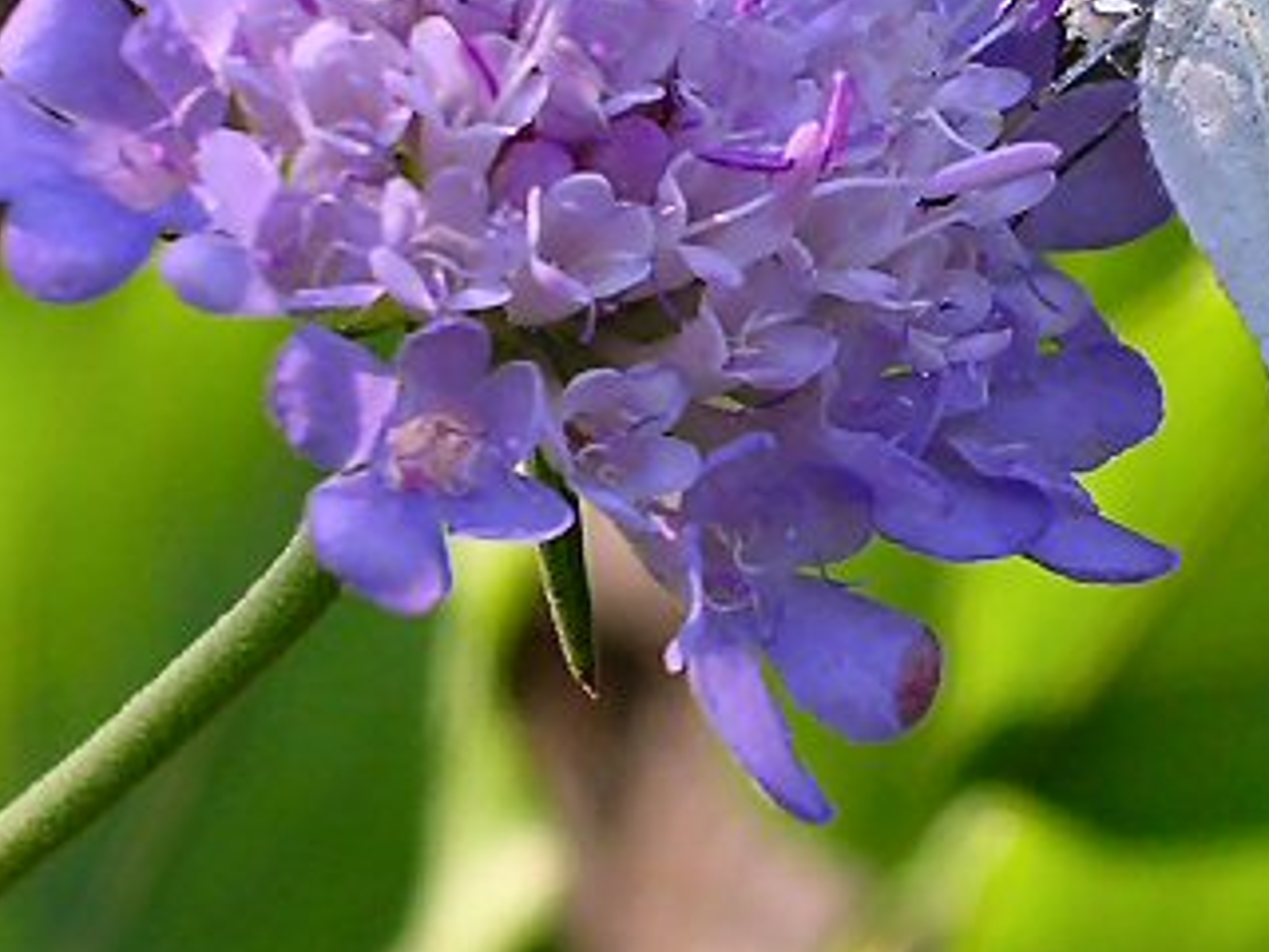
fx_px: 7295
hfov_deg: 9.9
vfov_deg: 7.4
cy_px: 42
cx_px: 1221
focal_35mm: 199
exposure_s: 1/80.8
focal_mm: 13.7
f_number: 4.3
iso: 100
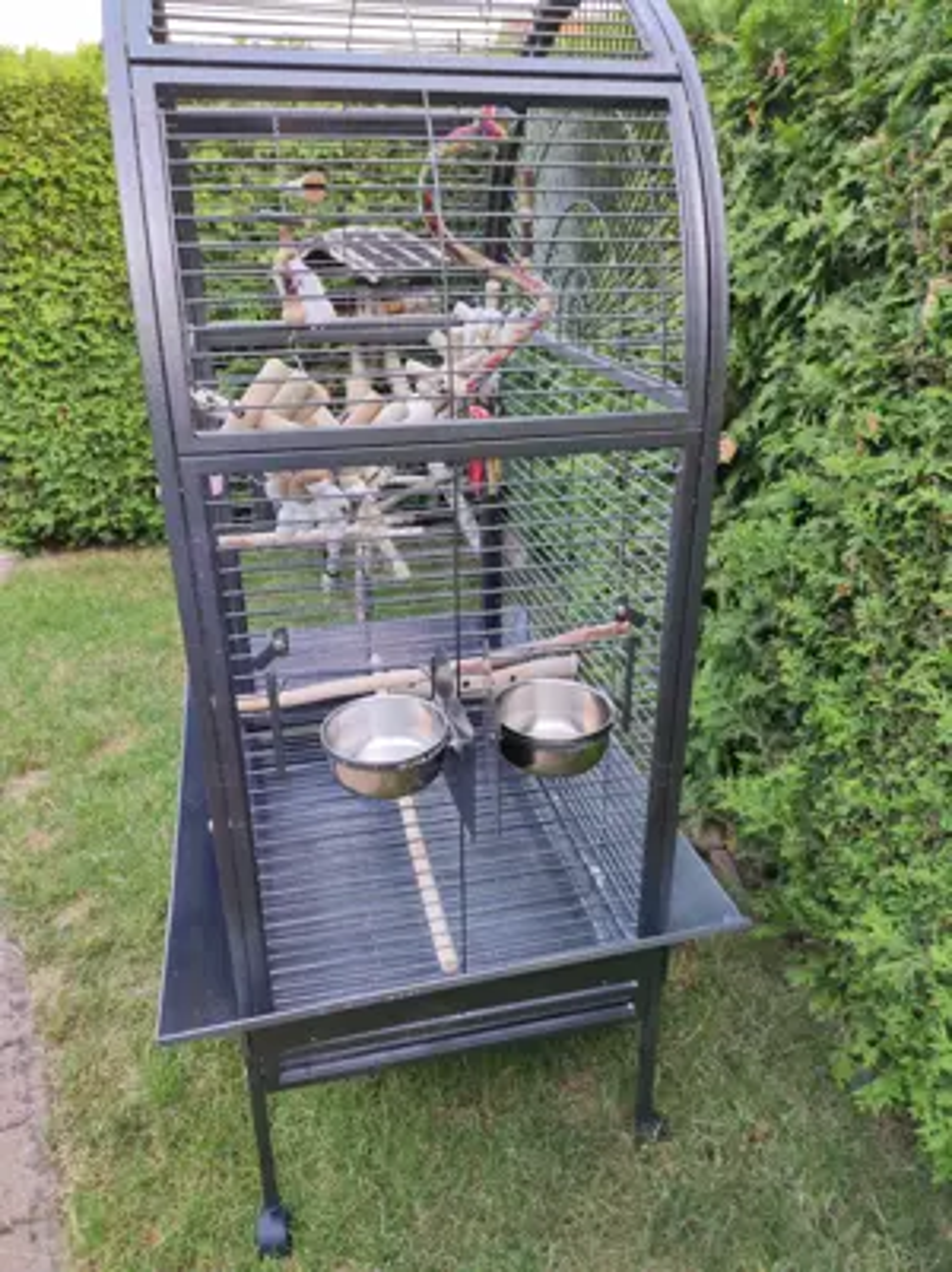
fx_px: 918
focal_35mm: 25
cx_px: 476
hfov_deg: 54.8
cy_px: 636
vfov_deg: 69.4
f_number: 1.79
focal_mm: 4.7
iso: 140
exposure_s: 1/50
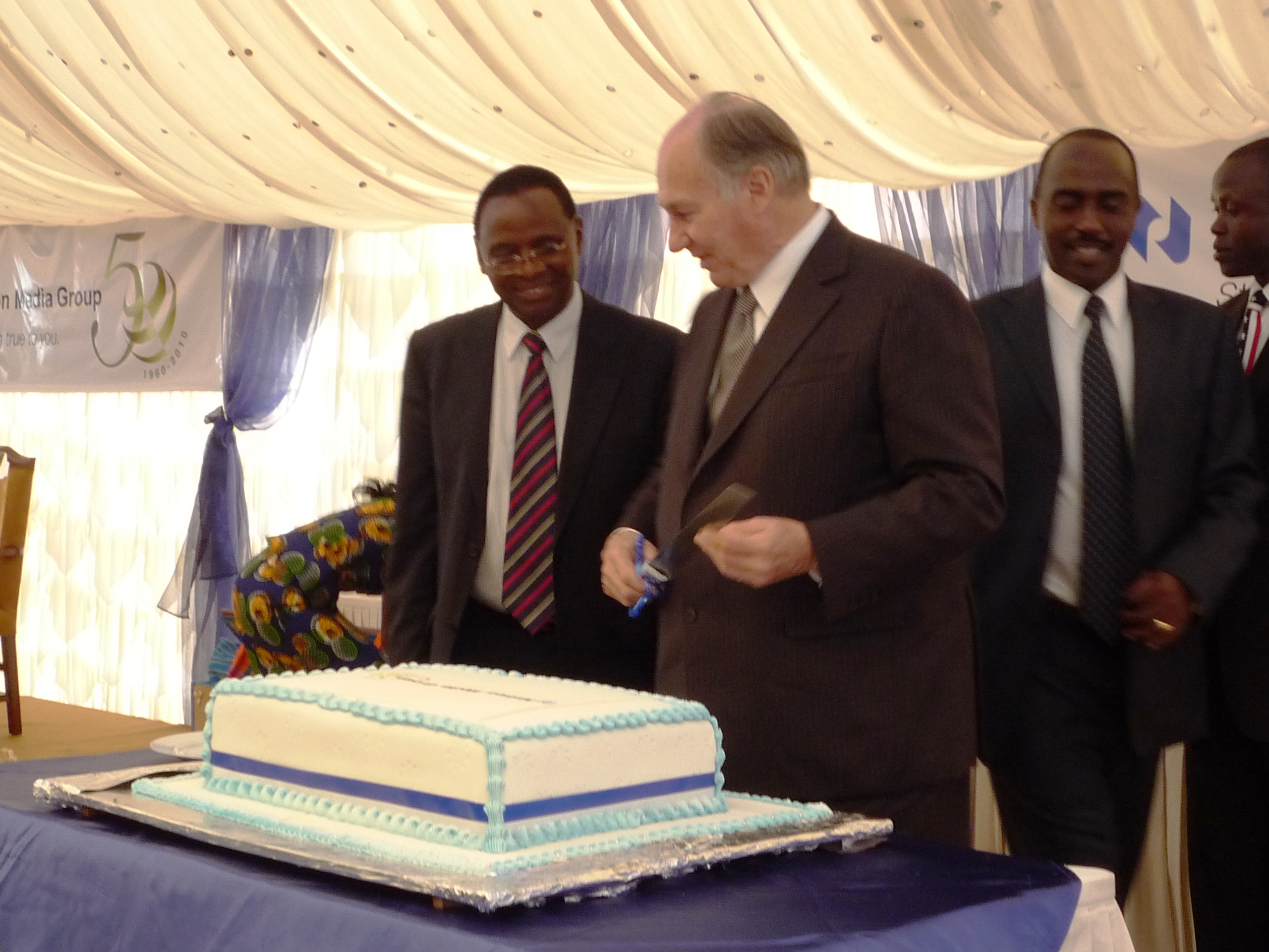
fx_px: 2236
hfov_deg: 31.7
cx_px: 634
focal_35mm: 61
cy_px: 476
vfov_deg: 24.0
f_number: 4.5
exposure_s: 1/40
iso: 250
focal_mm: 7.5
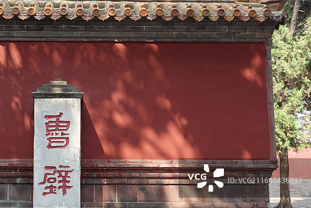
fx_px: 484
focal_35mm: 56
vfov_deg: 24.2
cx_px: 71
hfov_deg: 34.7
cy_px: 103
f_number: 4.5
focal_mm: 13.25
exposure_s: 1/100
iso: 125
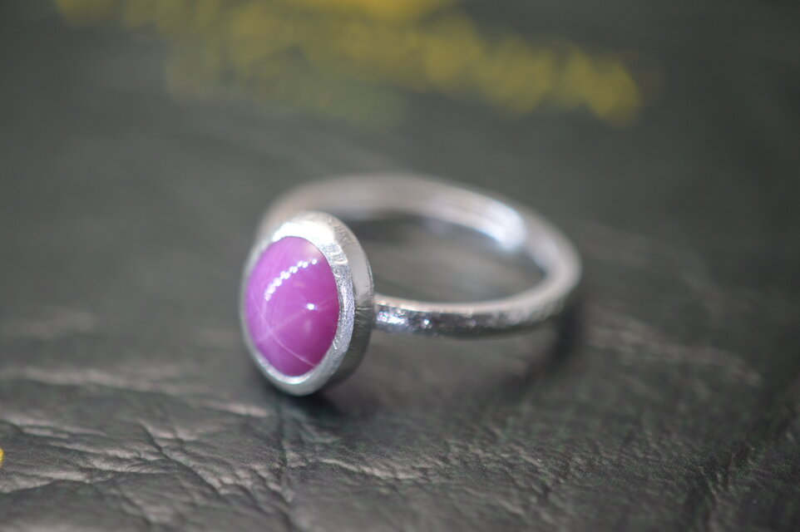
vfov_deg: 10.7
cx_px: 400
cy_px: 266
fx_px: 2831
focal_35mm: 128
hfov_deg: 16.1
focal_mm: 85
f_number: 4.2
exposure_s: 1/125
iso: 100
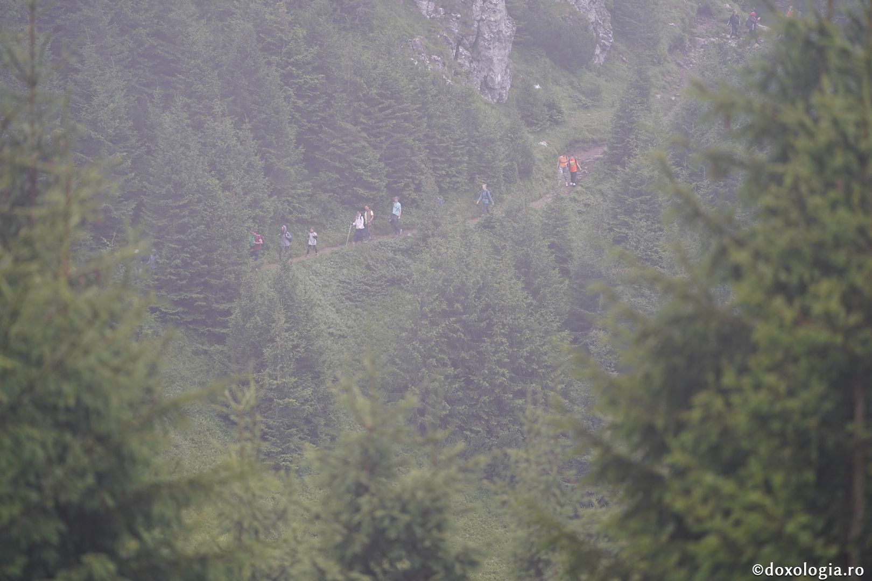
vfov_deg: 6.9
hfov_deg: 10.3
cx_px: 436
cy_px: 290
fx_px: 4844
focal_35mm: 200
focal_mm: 200
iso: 640
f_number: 2.8
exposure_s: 1/320
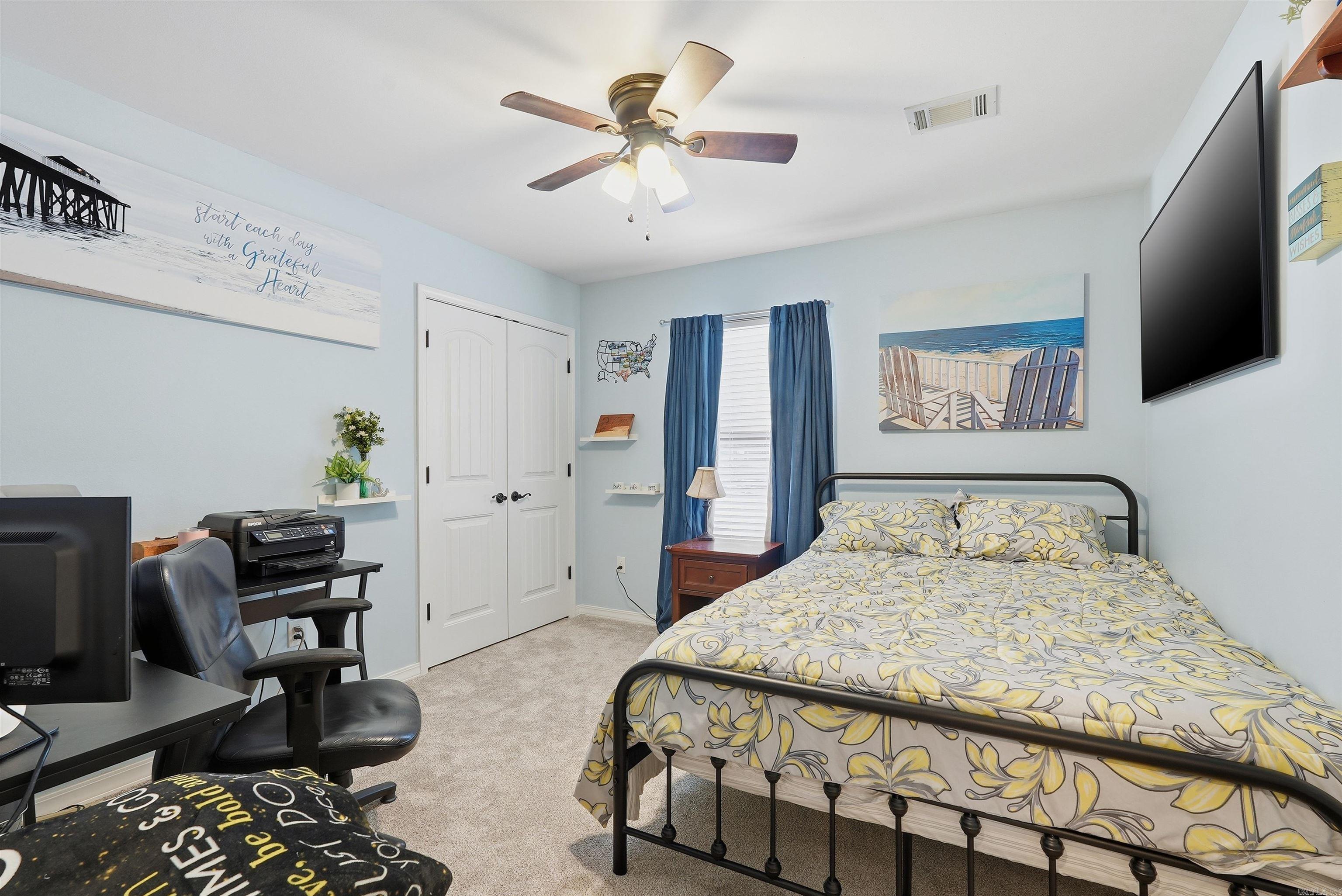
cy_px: 448
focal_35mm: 16
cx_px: 671
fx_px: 597
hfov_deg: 96.7
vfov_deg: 73.8
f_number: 9
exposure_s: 1/10
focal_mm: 16
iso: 250
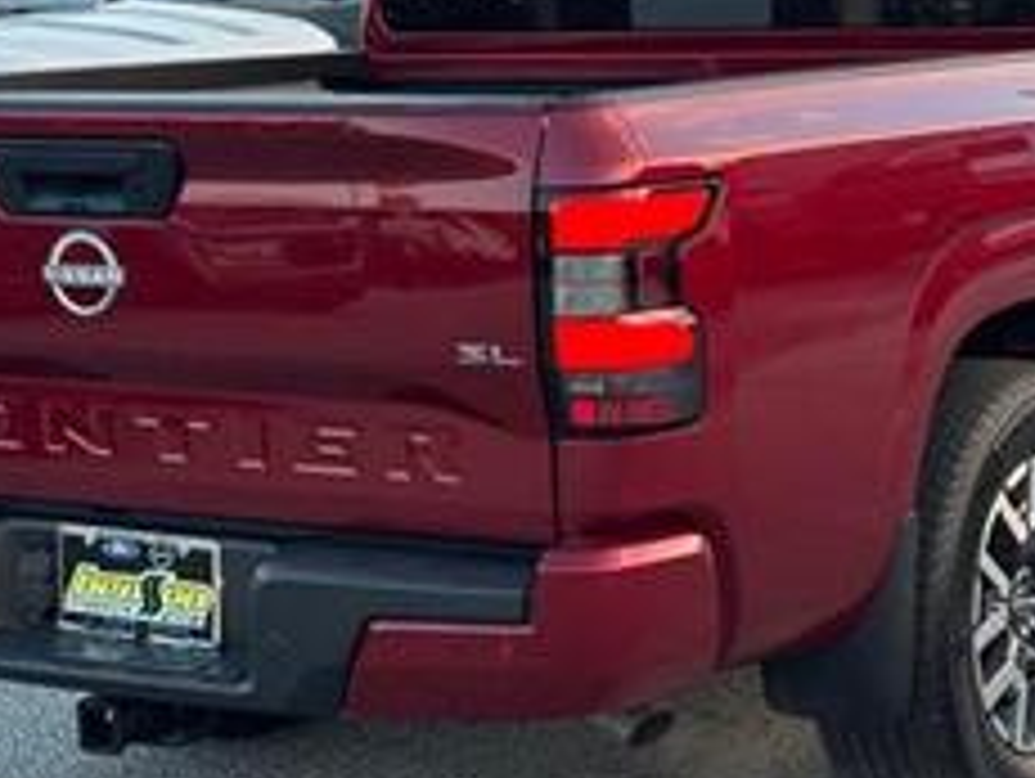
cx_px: 675
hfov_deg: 18.7
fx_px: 3143
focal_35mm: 105
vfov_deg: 14.1
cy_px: 288
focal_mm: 6.76
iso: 64
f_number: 1.78
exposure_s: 1/196
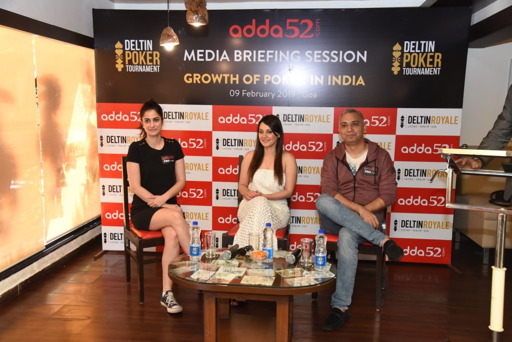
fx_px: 498
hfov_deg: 54.4
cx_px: 256
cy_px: 171
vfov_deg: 37.9
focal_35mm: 35
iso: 2500
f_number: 5
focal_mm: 35
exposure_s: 1/125
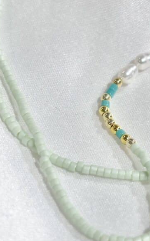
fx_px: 634
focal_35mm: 97
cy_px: 93
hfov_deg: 13.5
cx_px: 109
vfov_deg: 21.4
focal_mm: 5.96
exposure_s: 1/230
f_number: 1.6
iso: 32
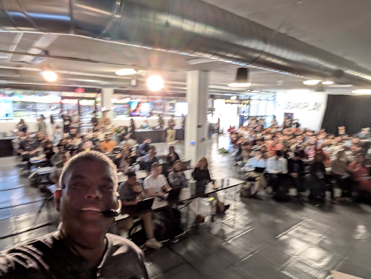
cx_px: 186
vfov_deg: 63.4
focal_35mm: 21
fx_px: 225
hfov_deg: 79.0
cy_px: 140
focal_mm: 2.74
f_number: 2.2
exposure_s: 1/22.1
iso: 274
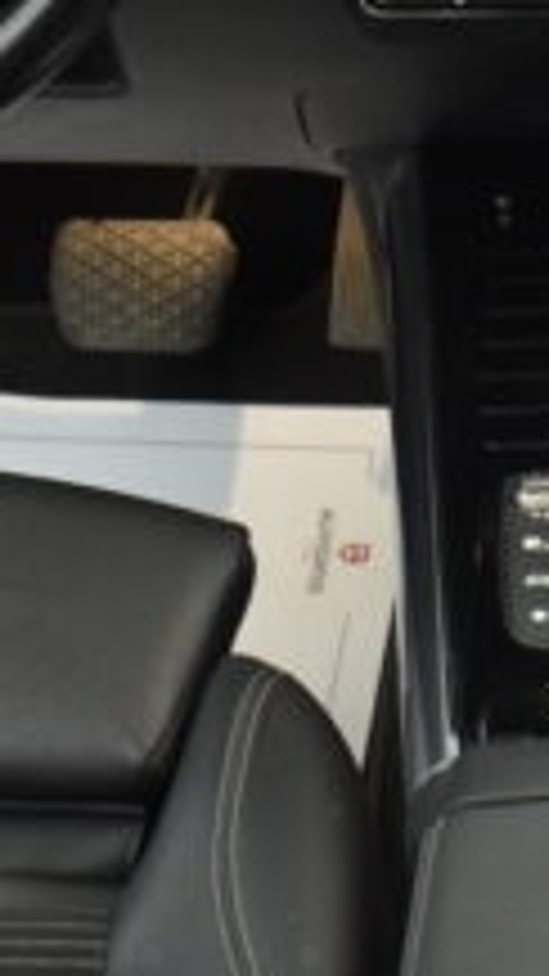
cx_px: 648
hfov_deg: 11.9
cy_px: 38
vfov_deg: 20.8
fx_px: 2589
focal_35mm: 100
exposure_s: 1/80
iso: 1600
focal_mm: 18
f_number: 3.5
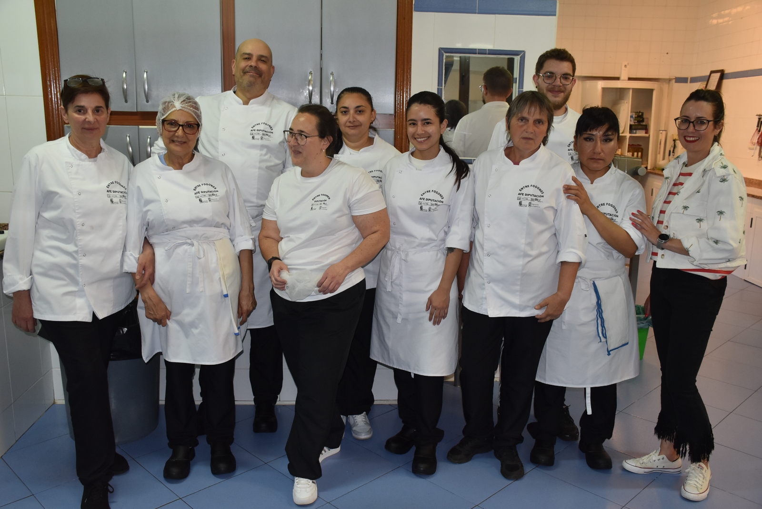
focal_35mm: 33
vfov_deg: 40.0
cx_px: 381
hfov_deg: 57.2
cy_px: 254
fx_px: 699
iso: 800
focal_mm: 22
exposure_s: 1/80
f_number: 4.5
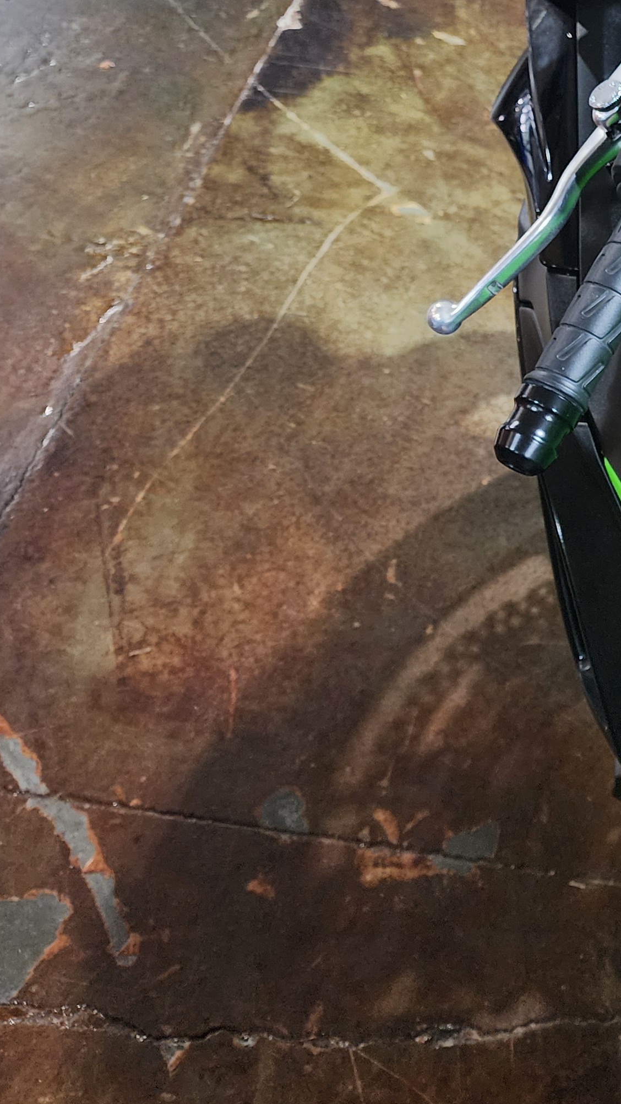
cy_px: 324
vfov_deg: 40.5
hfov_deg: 21.4
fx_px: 1463
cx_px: 832
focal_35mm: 50
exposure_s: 1/120
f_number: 1.8
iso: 400
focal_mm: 6.4
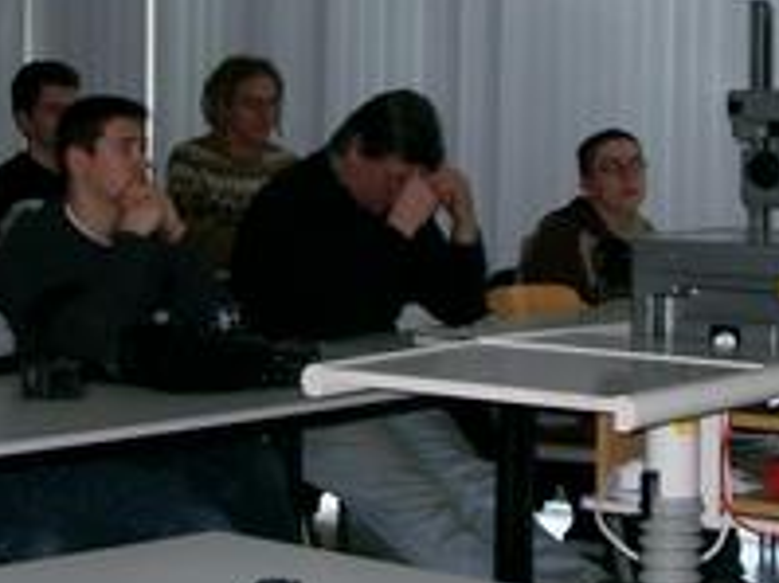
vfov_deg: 12.3
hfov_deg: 16.6
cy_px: 12
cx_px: 419
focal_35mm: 119
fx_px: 2676
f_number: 2.6
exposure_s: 1/60
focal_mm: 7.6
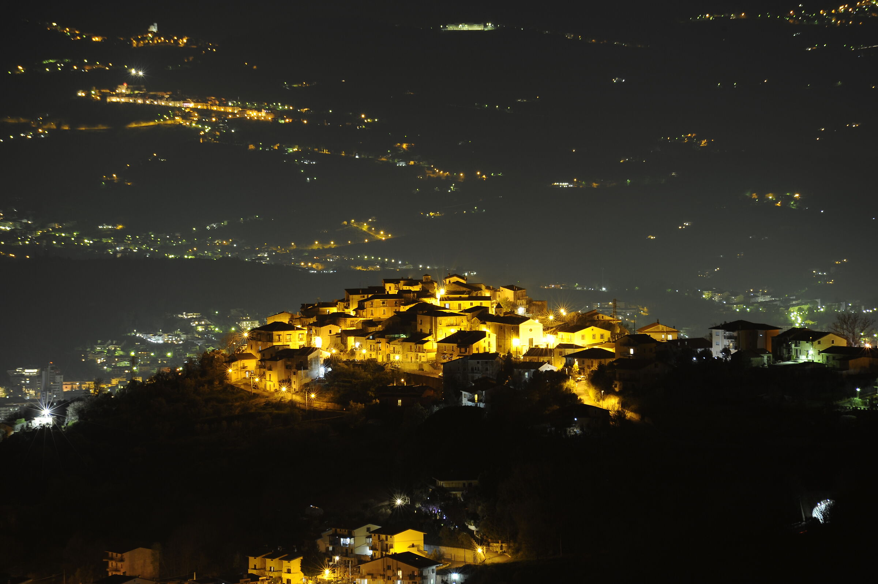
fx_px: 7312
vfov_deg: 4.6
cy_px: 292
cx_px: 439
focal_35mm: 300
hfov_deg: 6.9
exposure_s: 30
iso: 200
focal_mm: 300
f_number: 10
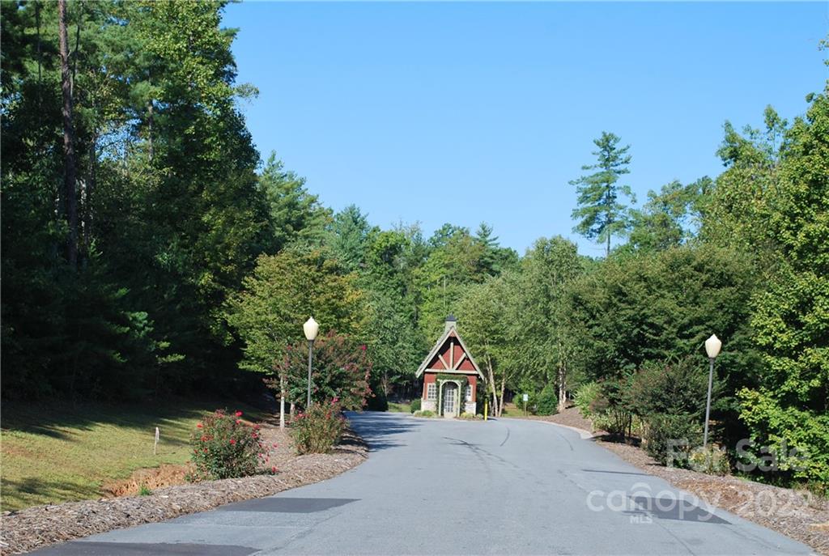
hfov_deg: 35.0
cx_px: 414
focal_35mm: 57
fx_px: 1315
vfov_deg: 23.9
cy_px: 278
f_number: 7.1
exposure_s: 1/200
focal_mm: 38
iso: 100
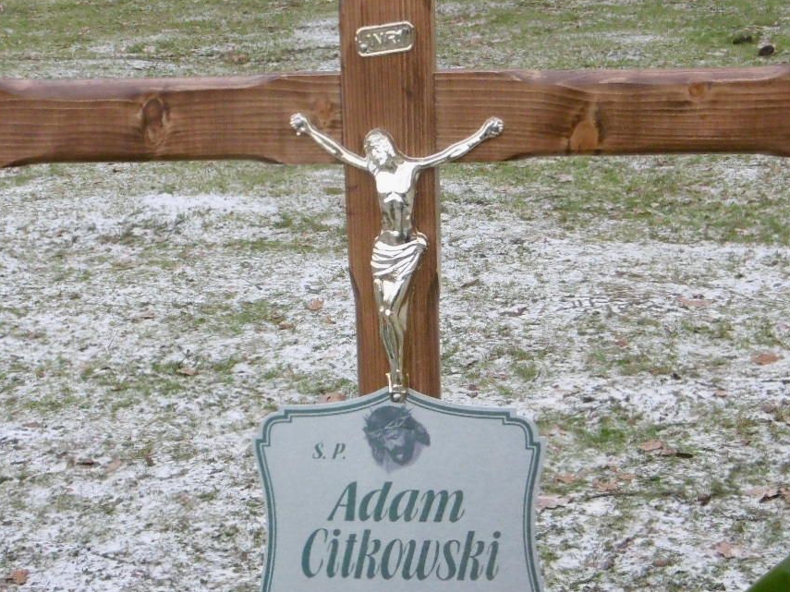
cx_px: 431
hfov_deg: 21.5
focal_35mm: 91
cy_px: 301
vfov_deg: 16.2
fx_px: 2076
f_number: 3.7
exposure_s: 1/60
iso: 250
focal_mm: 6.8
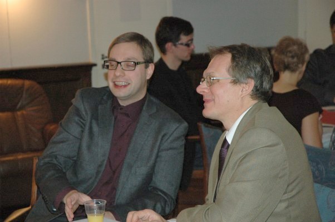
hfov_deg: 19.5
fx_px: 976
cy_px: 111
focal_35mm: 105
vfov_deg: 13.0
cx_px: 168
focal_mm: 70
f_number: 5
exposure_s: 1/60
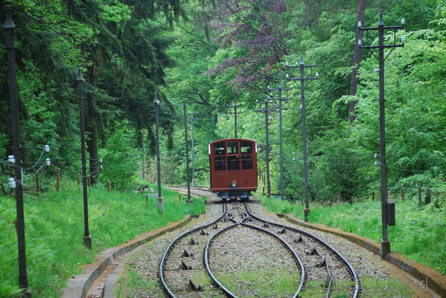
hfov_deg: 10.2
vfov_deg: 6.8
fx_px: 2511
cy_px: 149
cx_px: 223
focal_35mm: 202
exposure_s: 1/40
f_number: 5.6
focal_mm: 135
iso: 100
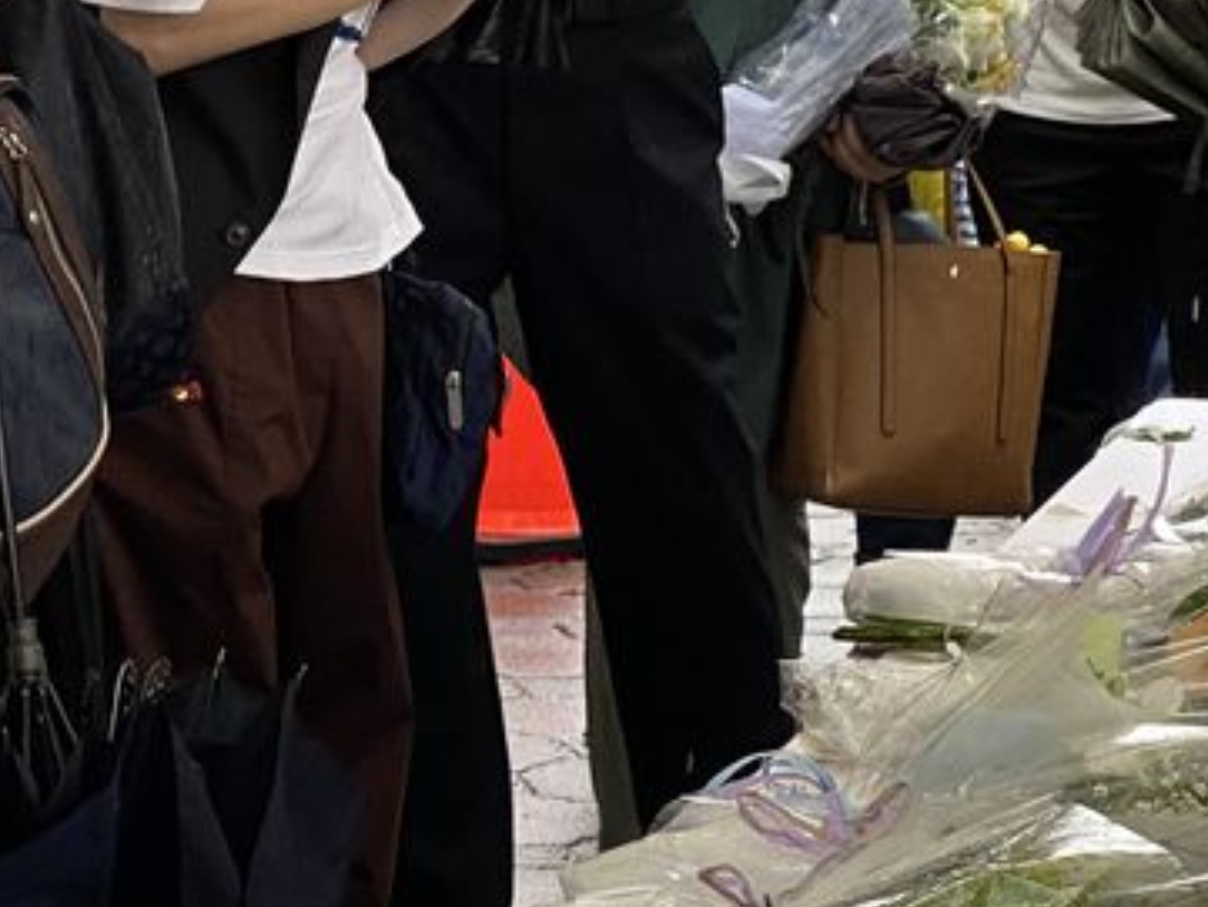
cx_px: 201
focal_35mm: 173
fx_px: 6039
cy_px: 472
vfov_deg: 8.6
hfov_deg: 11.4
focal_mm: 6
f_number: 2
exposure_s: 1/121
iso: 50
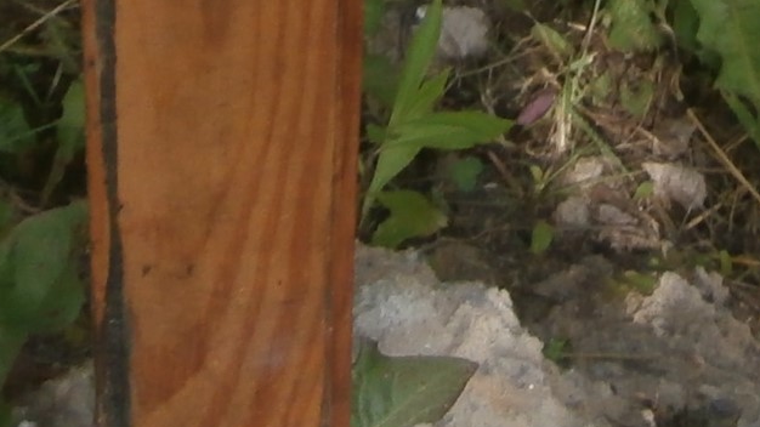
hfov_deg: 16.9
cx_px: 672
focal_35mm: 125
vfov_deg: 8.1
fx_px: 2519
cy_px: -930
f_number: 3
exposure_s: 1/1250
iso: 100
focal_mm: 4.2
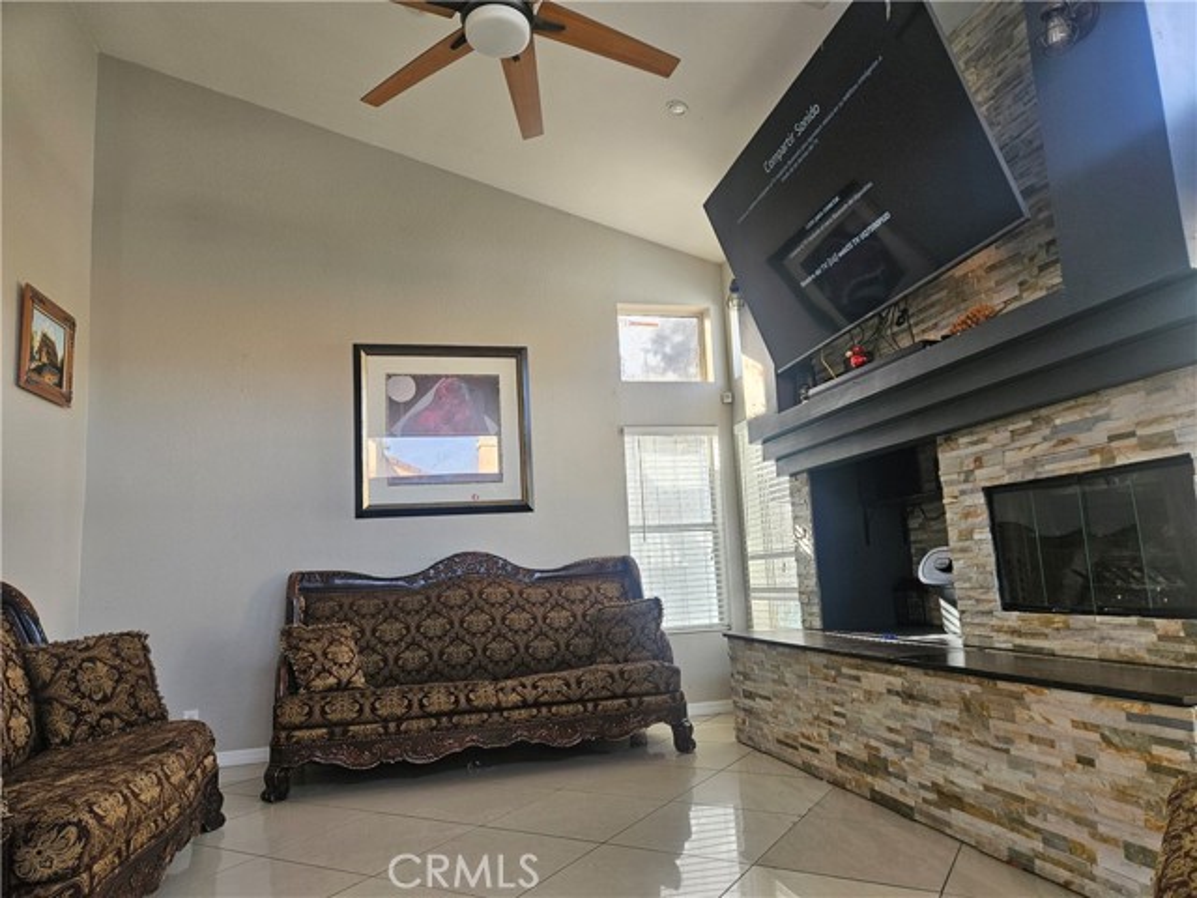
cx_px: 598
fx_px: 795
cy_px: 449
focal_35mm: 23
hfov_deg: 73.9
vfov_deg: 58.9
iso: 64
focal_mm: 5.4
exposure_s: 1/120
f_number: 1.8
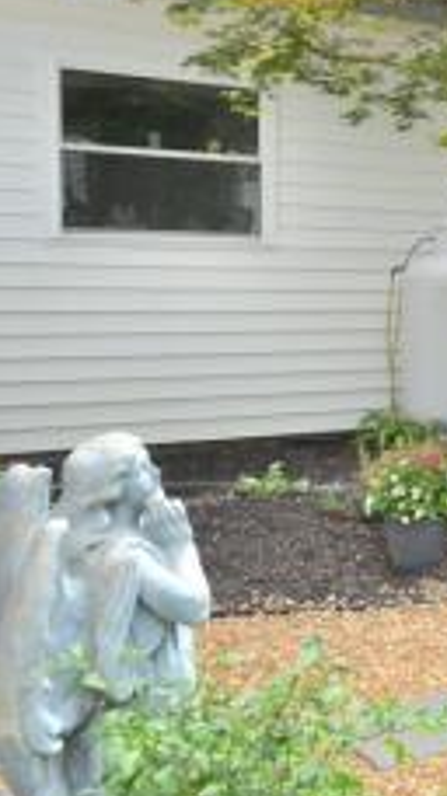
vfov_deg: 37.2
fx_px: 1182
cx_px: 782
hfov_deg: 17.7
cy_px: 363
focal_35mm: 56
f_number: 7.1
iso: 200
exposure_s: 1/200
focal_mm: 18
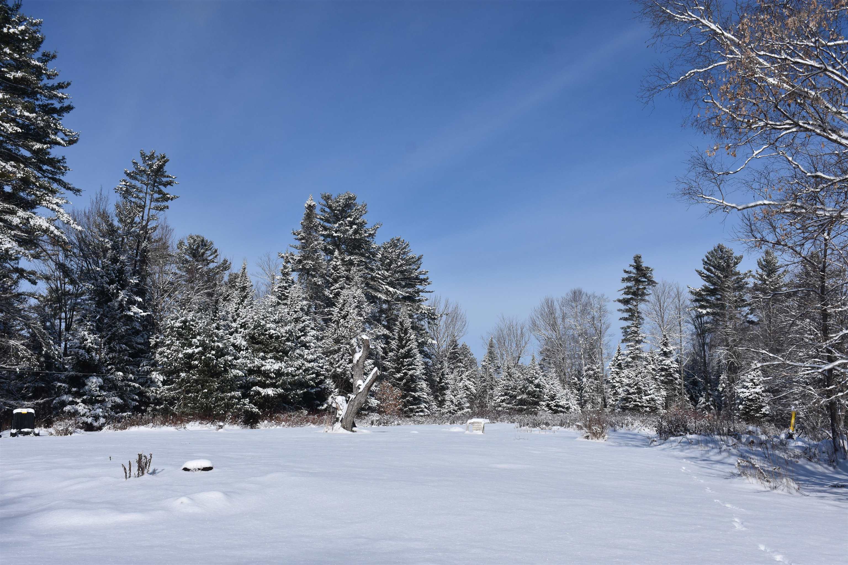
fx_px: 848
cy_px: 282
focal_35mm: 36
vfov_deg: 36.9
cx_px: 424
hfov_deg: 53.1
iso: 220
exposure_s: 1/500
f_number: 8
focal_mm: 24
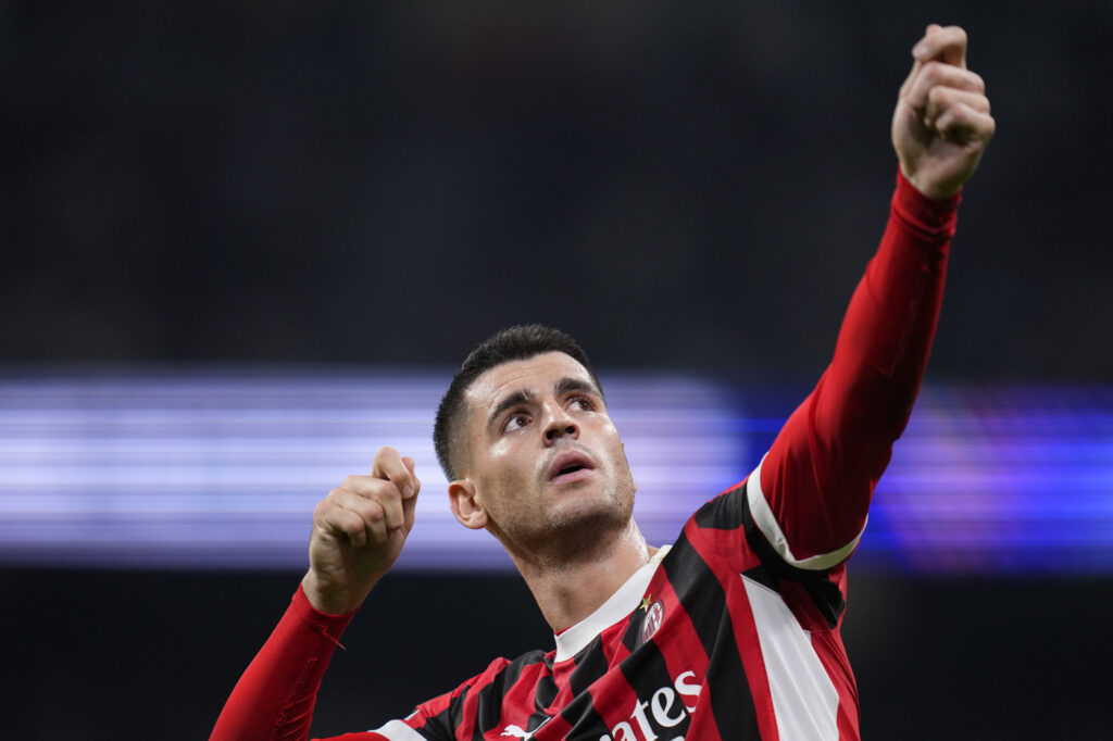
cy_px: 370
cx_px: 556
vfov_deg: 3.4
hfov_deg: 5.2
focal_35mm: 400
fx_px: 12362
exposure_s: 1/2500
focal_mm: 400
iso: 2500
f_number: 2.8
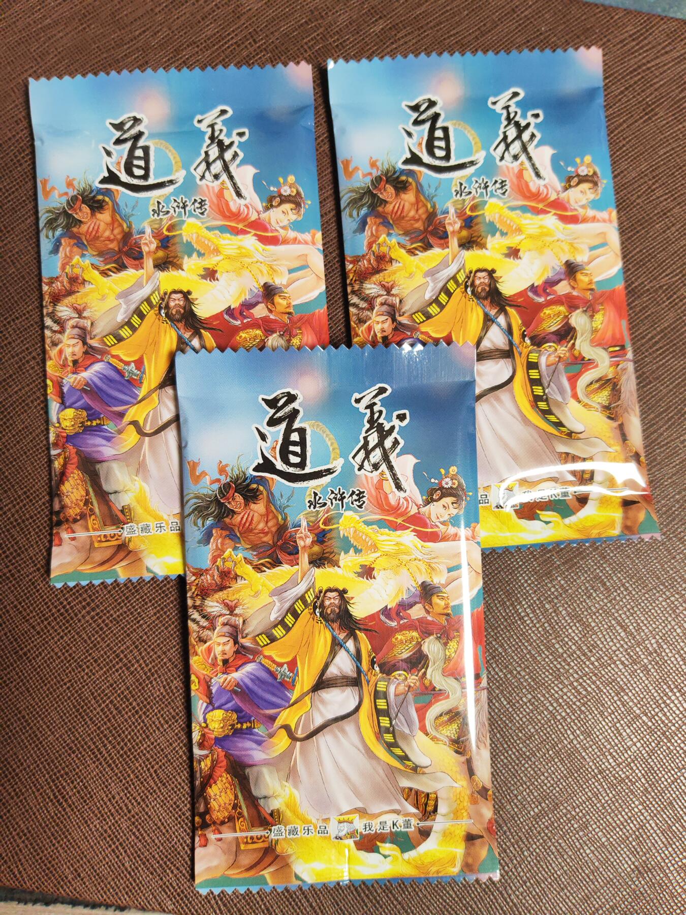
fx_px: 713
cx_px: 343
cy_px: 458
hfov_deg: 51.4
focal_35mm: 27
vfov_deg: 65.3
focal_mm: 5.53
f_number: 1.8
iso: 320
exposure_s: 1/100
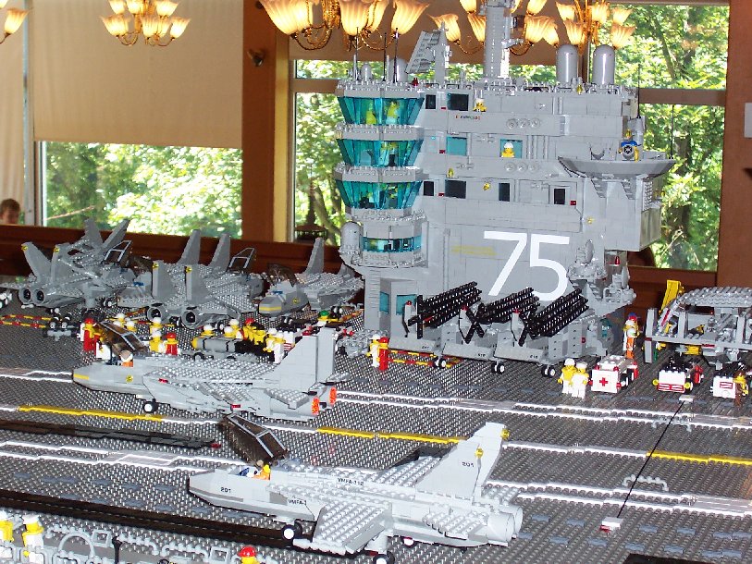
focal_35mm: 71
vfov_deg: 20.7
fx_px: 1543
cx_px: 376
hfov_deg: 27.4
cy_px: 282
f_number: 4
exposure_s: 1/90
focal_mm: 10.8
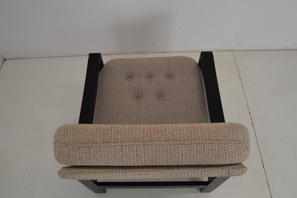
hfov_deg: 67.3
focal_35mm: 27
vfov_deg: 48.0
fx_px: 223
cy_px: 99
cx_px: 148
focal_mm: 18
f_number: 8
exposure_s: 1/250
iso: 1600
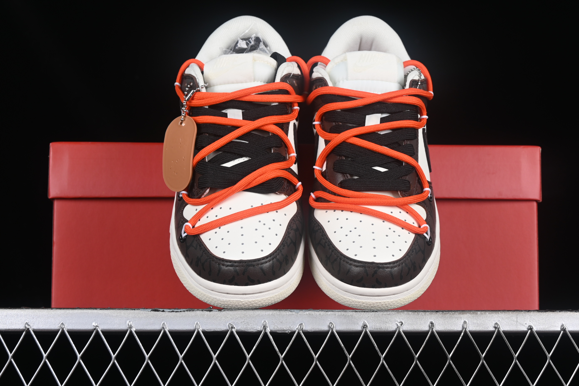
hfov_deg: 27.0
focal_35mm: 75
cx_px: 290
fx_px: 1206
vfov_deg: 18.2
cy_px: 193
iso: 160
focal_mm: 50
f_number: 8
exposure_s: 1/80
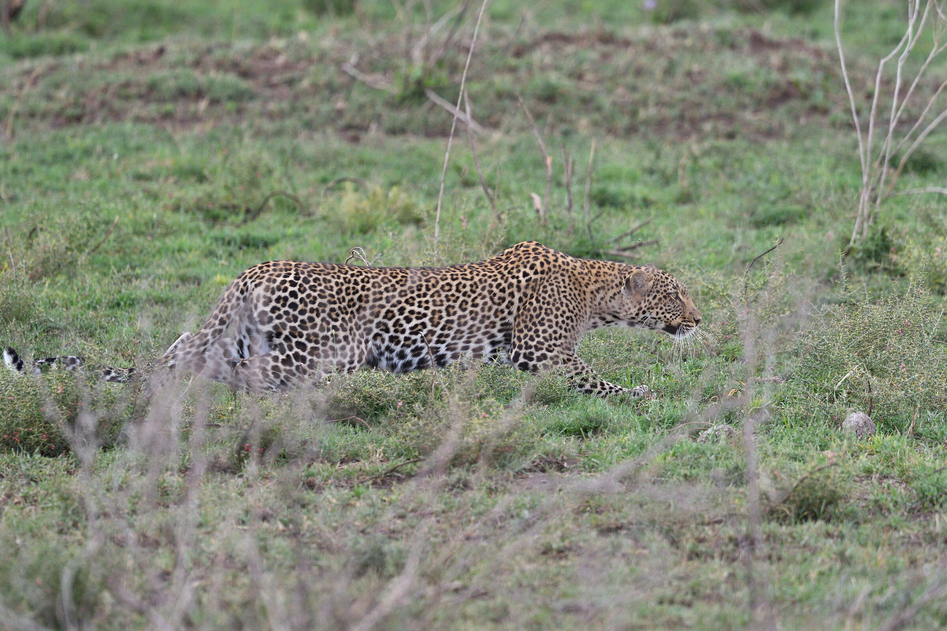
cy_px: 316
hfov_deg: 2.7
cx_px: 474
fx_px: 19728
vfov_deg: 1.8
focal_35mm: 750
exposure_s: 1/1250
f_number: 5.6
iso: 640
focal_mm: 500
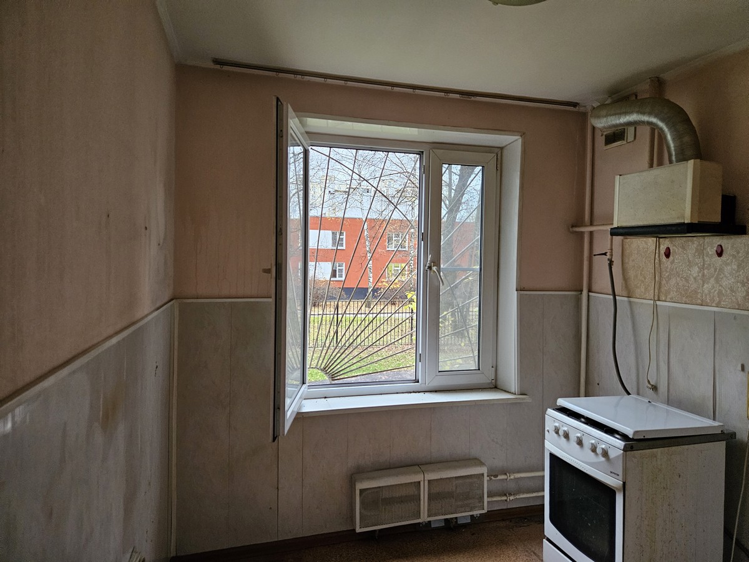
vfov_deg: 58.9
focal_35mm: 23
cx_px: 374
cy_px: 281
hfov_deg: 73.9
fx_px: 498
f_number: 1.8
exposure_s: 1/142
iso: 640
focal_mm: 5.4
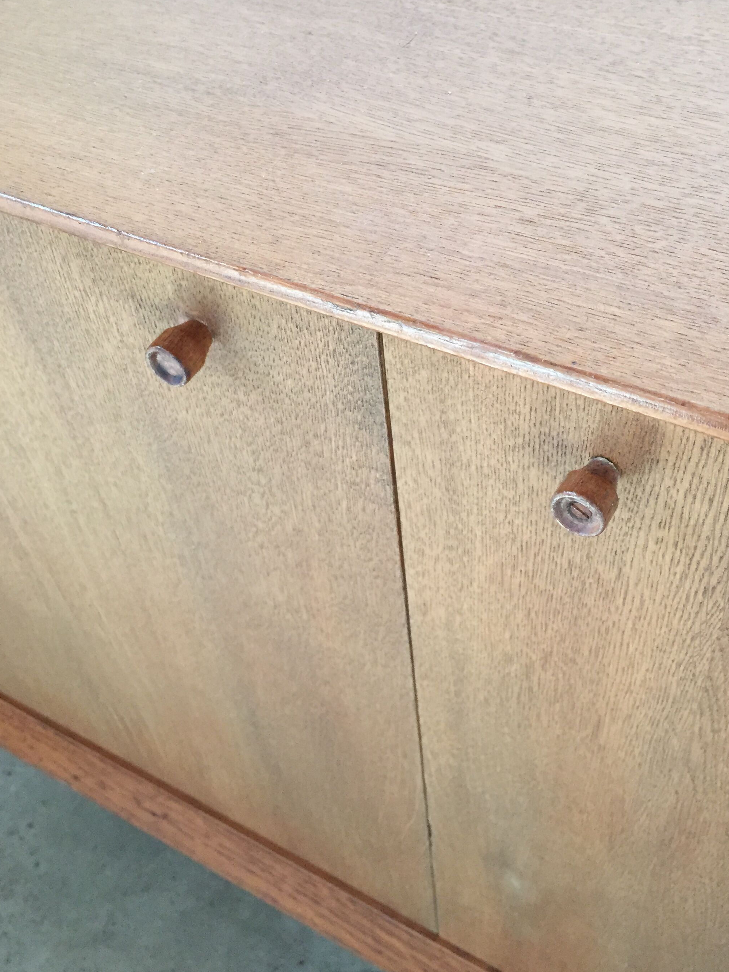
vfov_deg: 52.4
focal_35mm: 35
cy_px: 416
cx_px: 403
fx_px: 983
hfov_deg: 40.6
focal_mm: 4.15
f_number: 2.2
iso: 200
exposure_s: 1/33
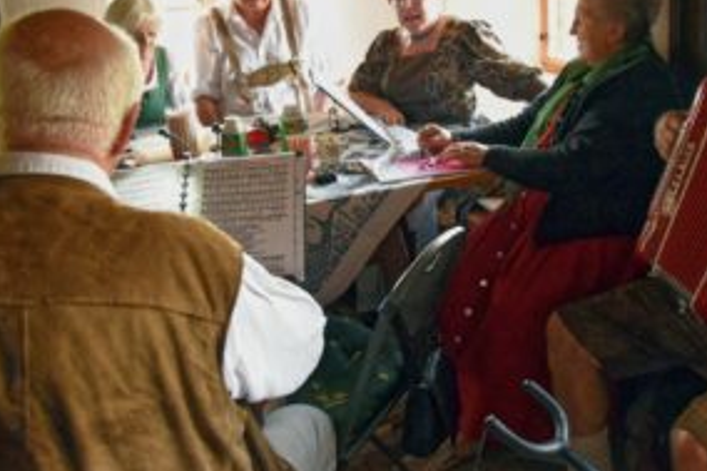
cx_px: 407
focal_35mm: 38
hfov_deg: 50.5
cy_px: 184
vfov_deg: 34.9
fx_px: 746
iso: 3200
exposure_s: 1/60
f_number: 4
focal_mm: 18
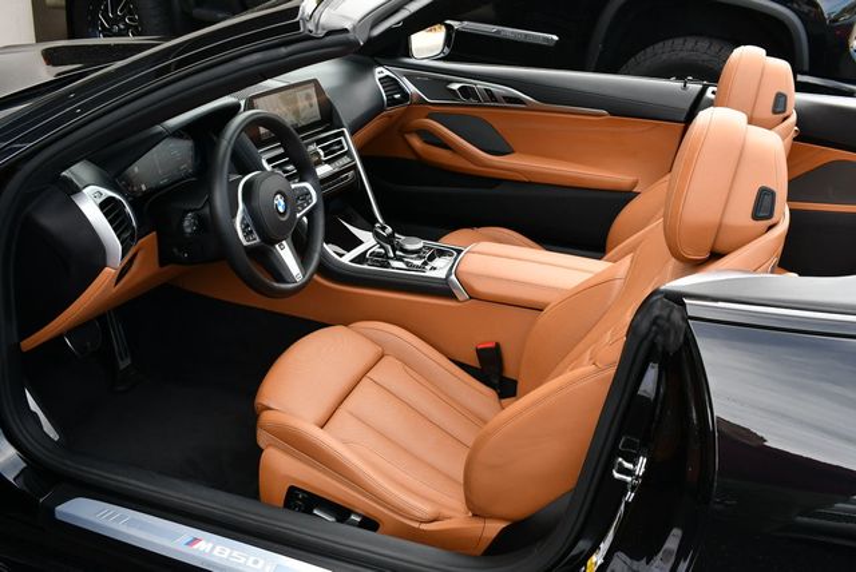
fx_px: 857
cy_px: 286
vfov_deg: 36.9
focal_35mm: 36
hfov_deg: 53.1
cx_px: 428
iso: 360
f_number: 5.6
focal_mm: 18
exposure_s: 1/250
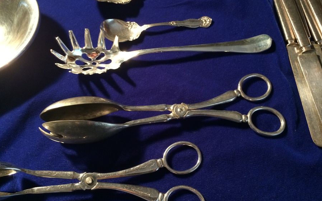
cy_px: 93
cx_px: 161
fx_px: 281
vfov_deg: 39.4
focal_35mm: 32
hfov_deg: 59.6
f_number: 2.2
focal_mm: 4.12
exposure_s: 1/15
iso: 320
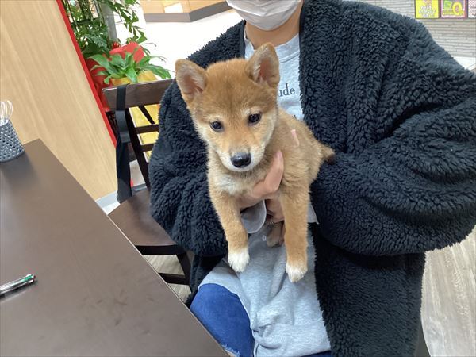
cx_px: 238
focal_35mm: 31
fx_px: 426
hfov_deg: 58.4
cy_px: 178
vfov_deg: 45.4
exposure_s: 1/60
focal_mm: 3.3
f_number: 2.4
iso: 320
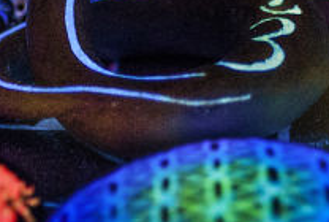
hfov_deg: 5.4
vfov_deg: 3.6
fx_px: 3483
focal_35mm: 380
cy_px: -63
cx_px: 351
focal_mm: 60
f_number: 3.2
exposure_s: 1/6
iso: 250
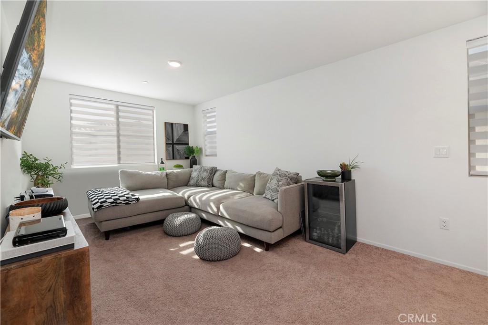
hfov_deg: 104.3
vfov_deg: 81.1
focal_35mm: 14
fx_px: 190
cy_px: 162
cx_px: 244
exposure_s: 1/30
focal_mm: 14
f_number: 10
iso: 500
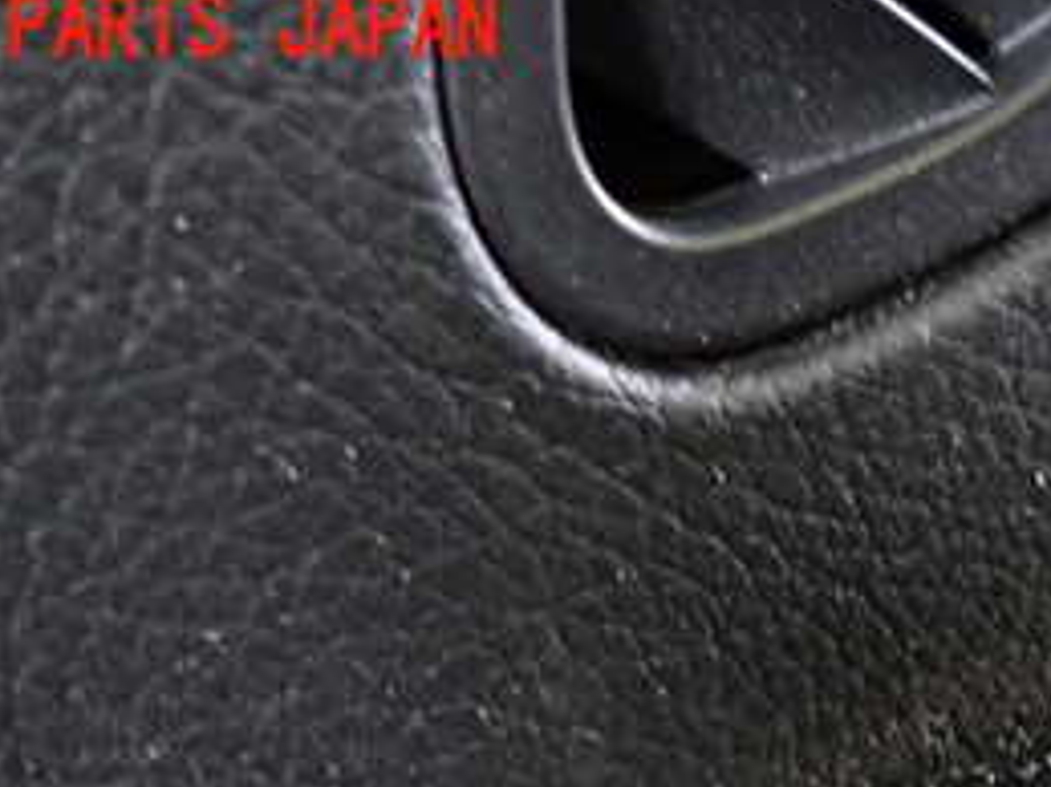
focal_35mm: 58
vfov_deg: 23.5
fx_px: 1760
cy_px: 892
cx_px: 978
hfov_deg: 31.4
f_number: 2
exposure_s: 1/30
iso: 640
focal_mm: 4.5
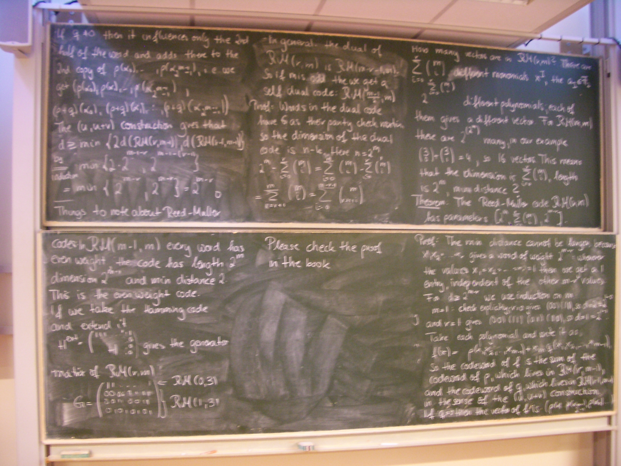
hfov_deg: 52.6
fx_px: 628
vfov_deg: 40.7
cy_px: 233
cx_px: 310
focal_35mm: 35
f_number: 2.6
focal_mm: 5.8
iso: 200
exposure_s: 1/5
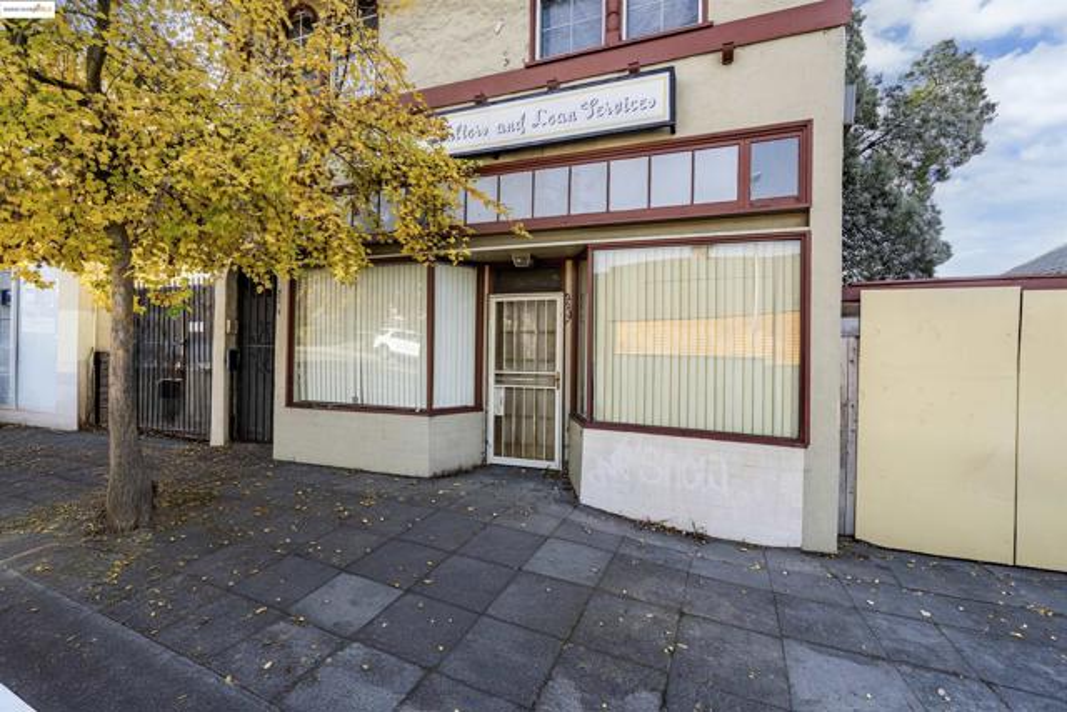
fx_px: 474
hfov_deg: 96.7
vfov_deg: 73.8
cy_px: 356
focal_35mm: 16
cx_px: 534
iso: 400
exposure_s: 1/3200
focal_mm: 16
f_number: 8
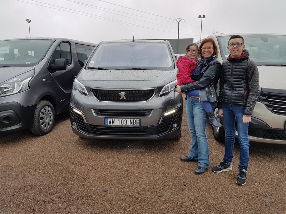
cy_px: 107
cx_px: 143
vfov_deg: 53.1
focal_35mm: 26
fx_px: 215
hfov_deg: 67.3
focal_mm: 4.2
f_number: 1.7
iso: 40
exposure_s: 1/596
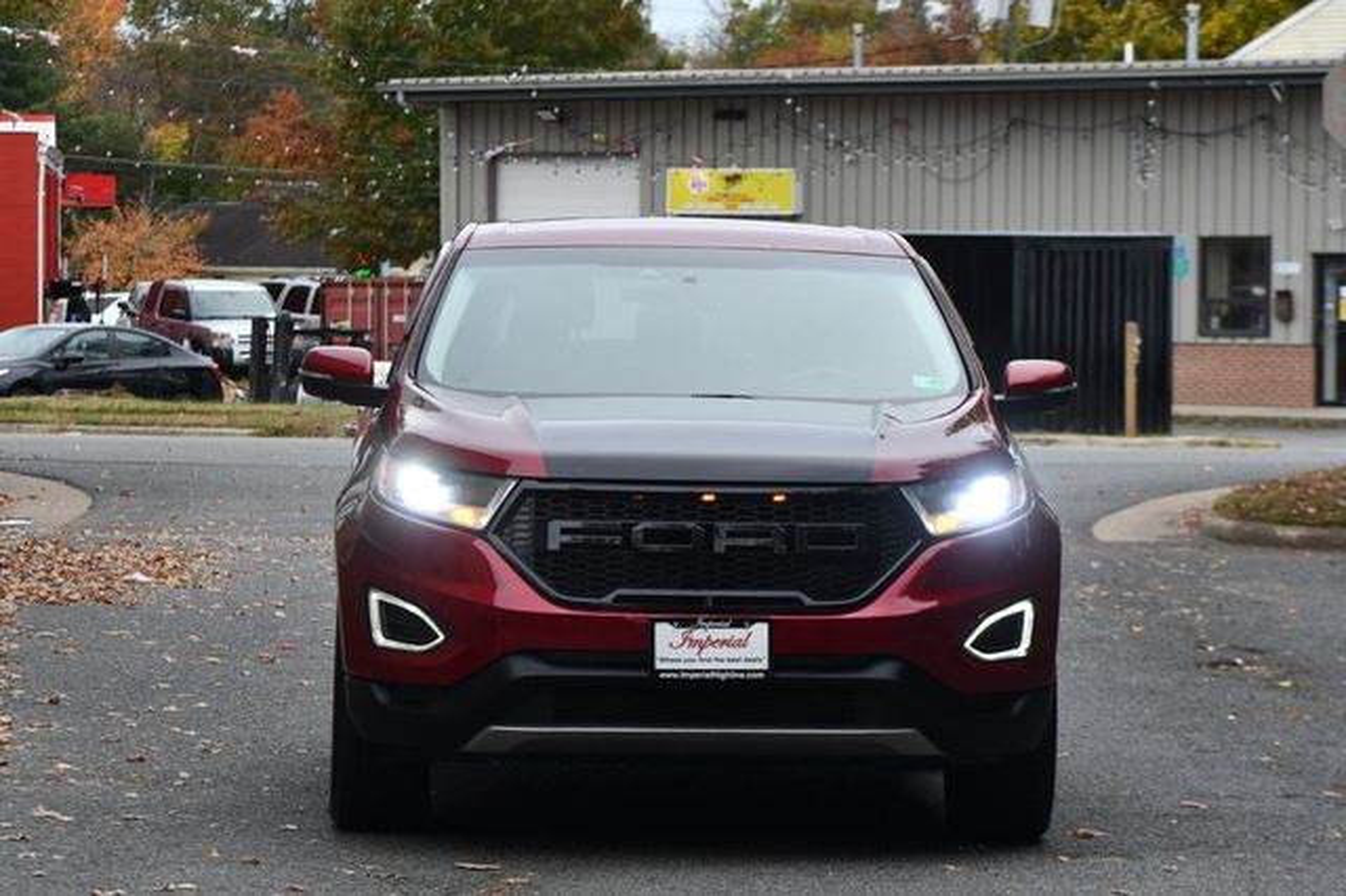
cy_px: 448
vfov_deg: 9.3
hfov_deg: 14.0
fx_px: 5493
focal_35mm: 147
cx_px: 673
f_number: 7.1
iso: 200
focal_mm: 98
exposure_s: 1/250
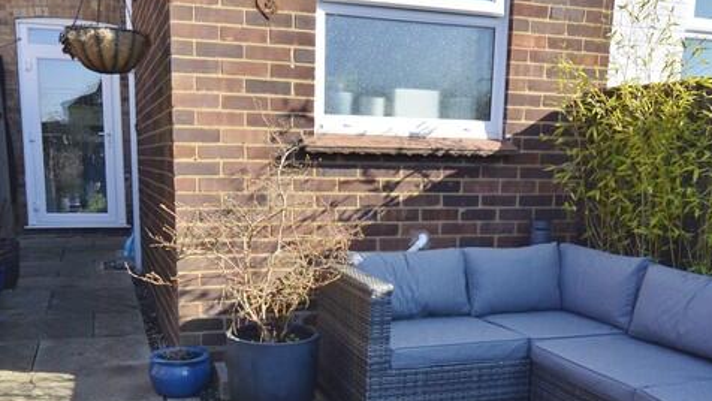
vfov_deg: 31.3
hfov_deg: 53.8
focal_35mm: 37
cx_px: 347
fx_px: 701
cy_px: 302
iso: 400
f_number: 5.6
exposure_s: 1/800
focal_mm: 11
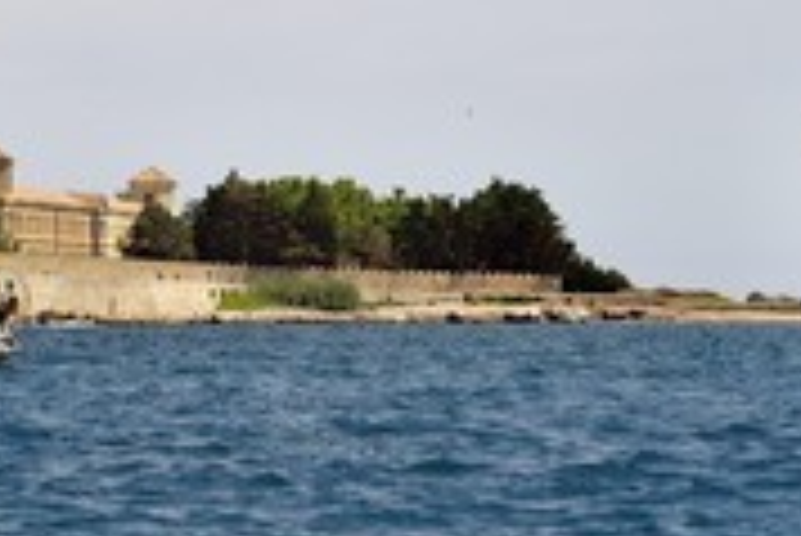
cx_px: 304
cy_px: 257
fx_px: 4186
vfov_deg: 7.3
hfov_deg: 10.9
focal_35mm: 188
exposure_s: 1/1000
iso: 200
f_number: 9
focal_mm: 80
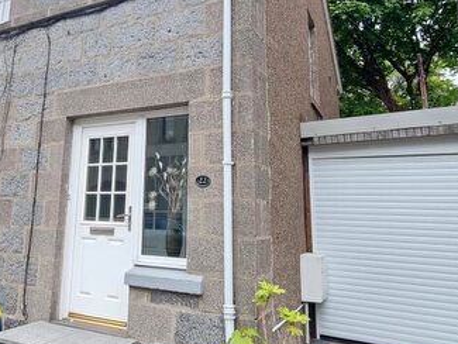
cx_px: 172
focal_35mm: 28
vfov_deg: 49.1
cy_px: 121
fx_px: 371
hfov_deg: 62.6
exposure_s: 1/166
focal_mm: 2.2
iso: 50
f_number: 2.2
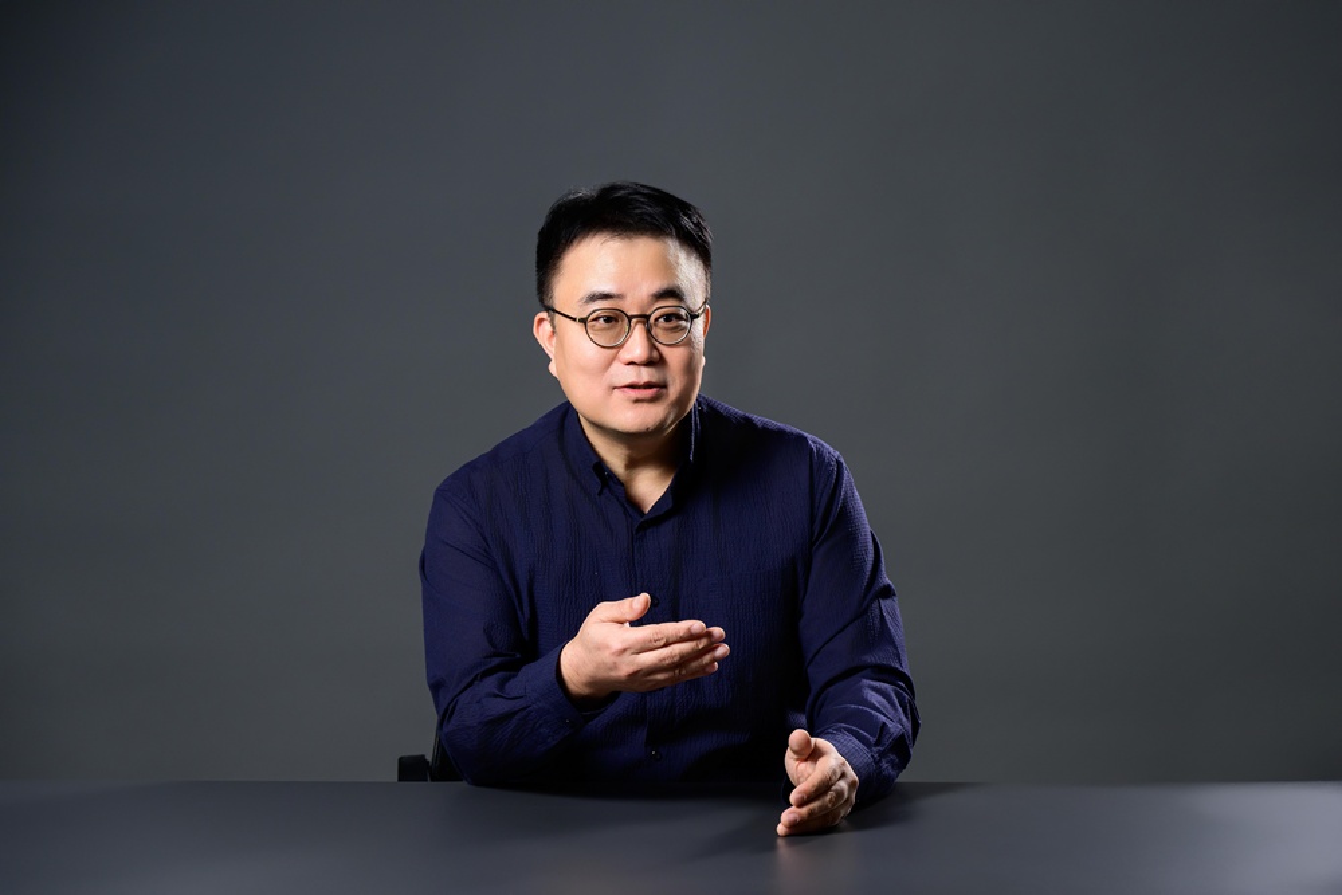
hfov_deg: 19.8
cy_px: 448
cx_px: 671
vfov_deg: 13.3
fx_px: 3840
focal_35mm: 103
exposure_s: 1/125
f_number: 6.7
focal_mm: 103
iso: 800
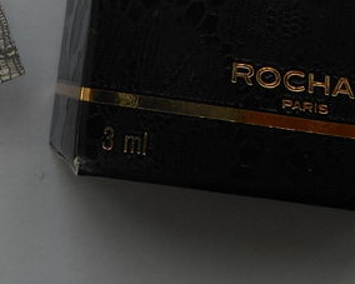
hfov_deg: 21.5
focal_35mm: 86
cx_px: 9
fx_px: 903
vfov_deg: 16.2
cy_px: -156
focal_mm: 4.5
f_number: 3.7
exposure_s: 1/400
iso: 80
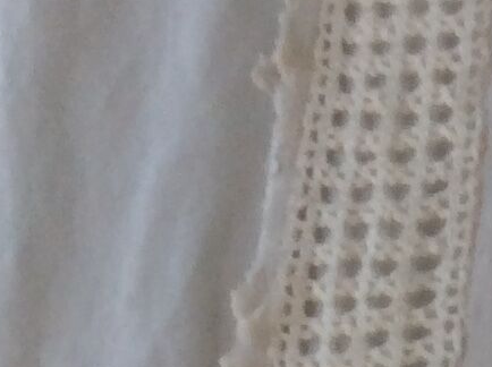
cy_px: 1016
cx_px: 1297
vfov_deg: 7.1
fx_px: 2710
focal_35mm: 191
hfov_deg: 9.0
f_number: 2.4
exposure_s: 1/255
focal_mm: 3.3
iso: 32
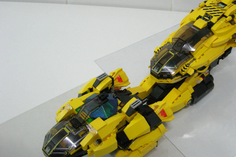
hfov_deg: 37.9
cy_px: 87
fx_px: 341
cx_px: 152
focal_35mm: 52
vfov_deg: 26.0
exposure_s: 1/49
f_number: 2.8
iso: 400
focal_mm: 7.8
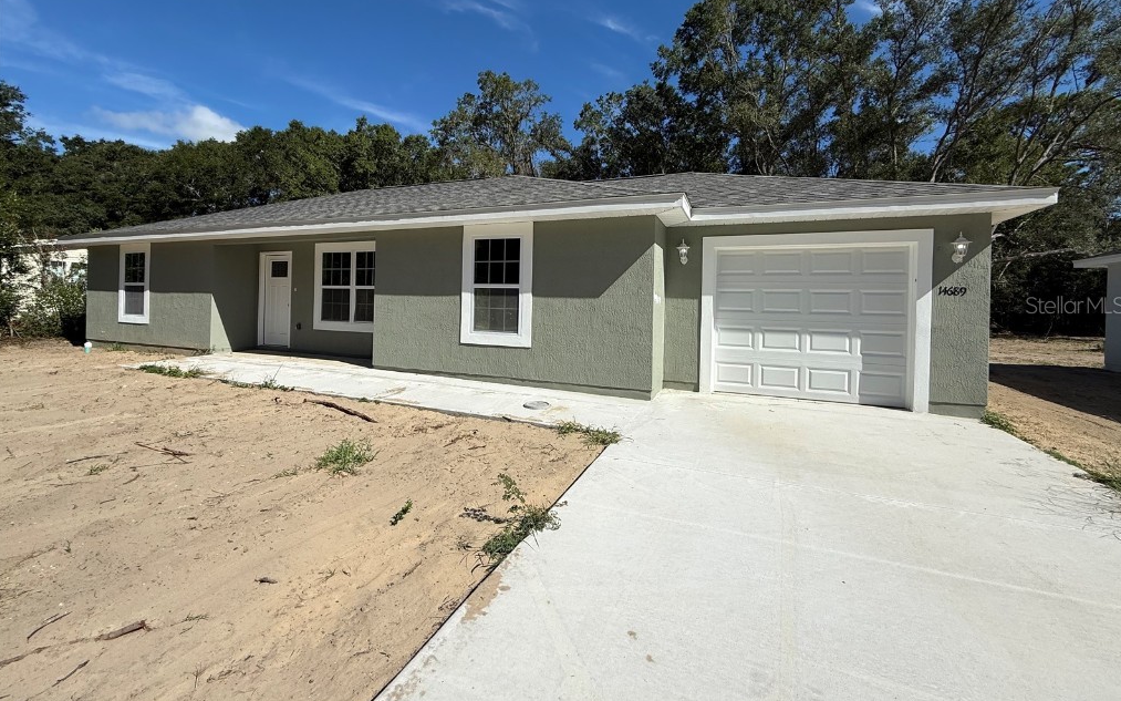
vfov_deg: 74.4
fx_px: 458
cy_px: 305
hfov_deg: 101.5
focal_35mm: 15
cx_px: 563
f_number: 2.2
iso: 50
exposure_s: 1/3663
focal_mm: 2.22
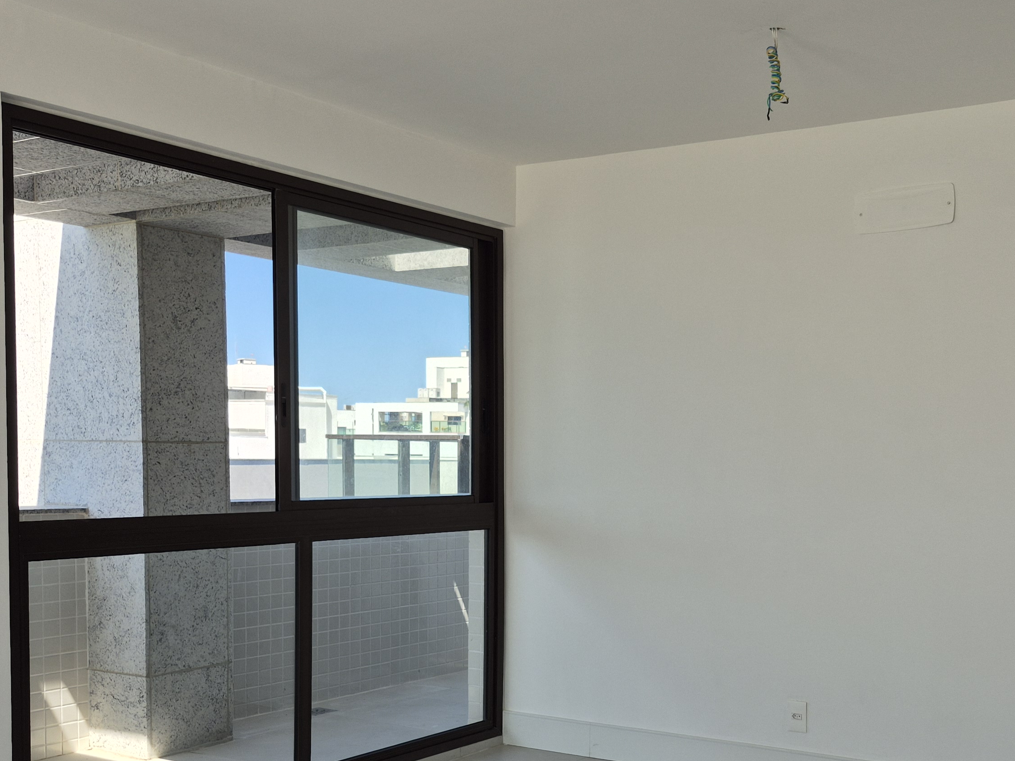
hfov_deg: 44.9
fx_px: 1202
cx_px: 701
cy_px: 543
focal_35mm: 41
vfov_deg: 34.6
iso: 25
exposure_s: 1/680
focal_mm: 5.4
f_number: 1.8
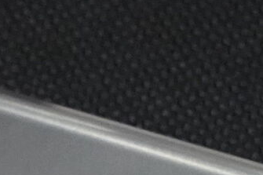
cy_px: 342
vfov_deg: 3.4
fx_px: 2928
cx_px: -104
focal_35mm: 401
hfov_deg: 5.1
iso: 12800
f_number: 7.1
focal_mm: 70
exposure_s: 1/160
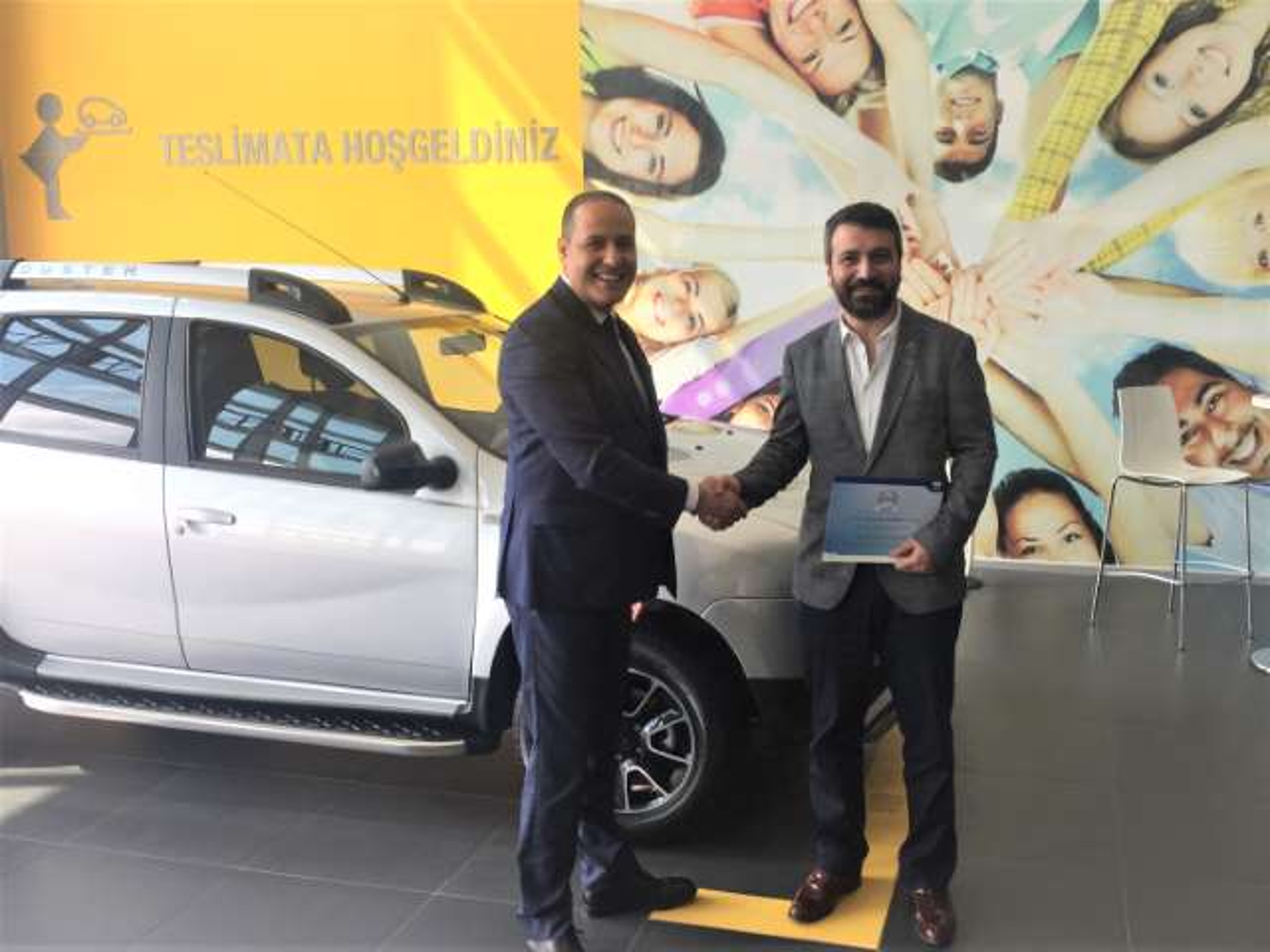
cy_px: 476
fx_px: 1064
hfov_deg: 61.7
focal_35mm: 29
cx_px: 635
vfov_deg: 48.2
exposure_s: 1/190
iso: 32
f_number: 2.2
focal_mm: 4.15
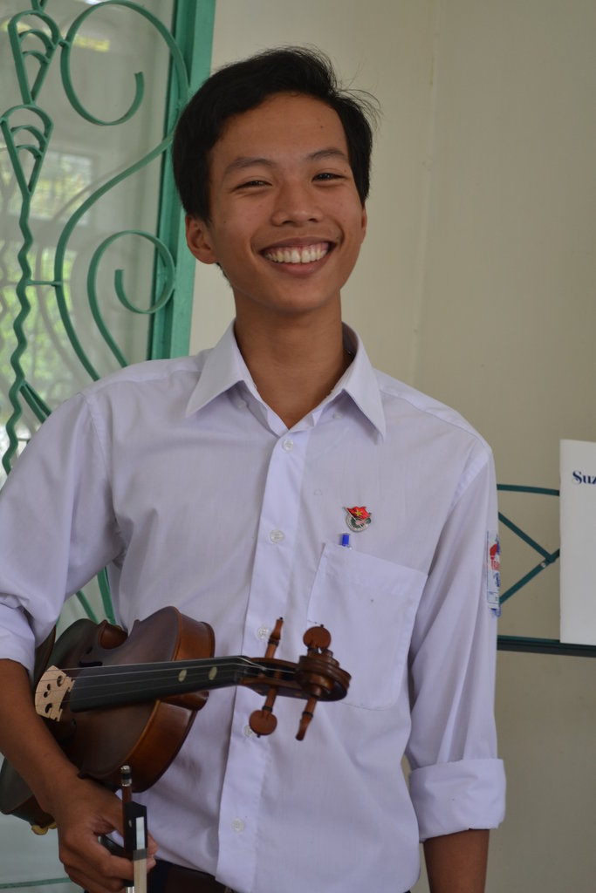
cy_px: 446
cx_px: 298
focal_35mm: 82
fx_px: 2048
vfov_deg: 24.6
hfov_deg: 16.6
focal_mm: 55
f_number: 5.6
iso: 400
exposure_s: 1/30
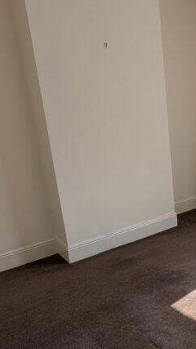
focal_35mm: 34
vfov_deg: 58.0
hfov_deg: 29.3
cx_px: 241
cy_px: 188
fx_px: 314
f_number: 2.2
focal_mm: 1.95
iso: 49
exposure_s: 1/365
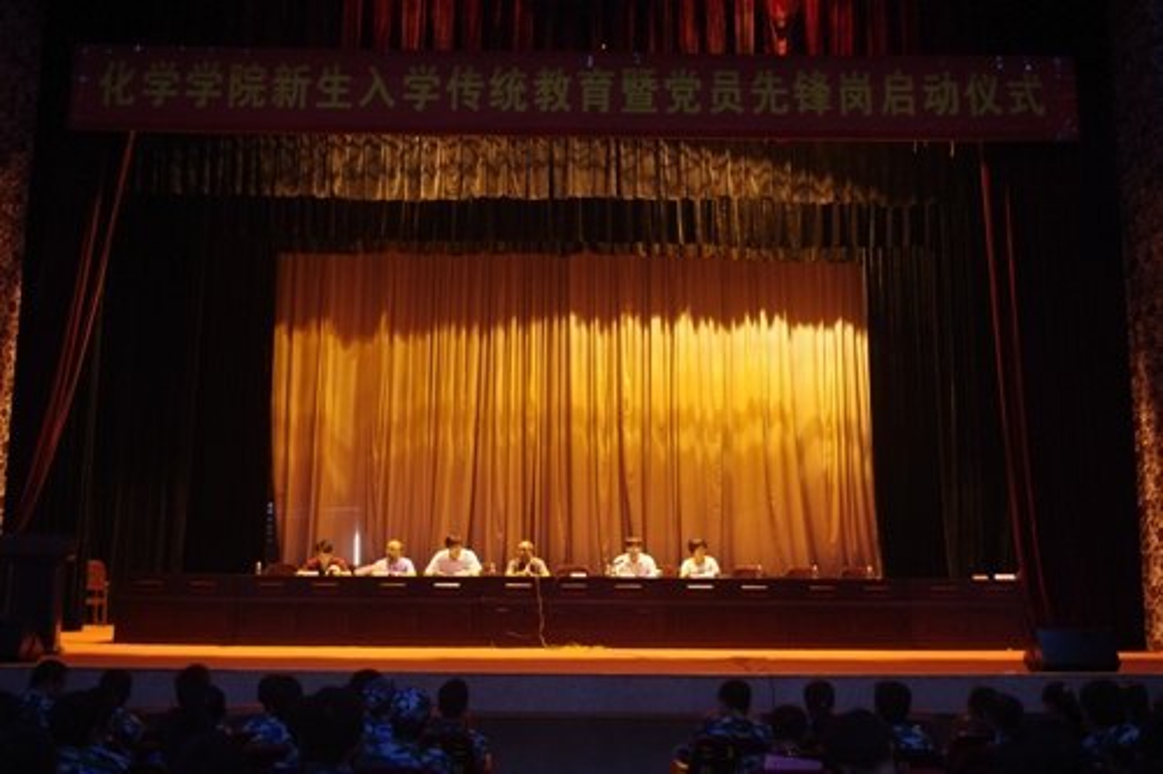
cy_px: 387
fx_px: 1163
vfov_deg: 36.8
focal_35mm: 36
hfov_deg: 53.1
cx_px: 582
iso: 1600
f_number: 4.5
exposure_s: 1/30
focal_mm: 24.38
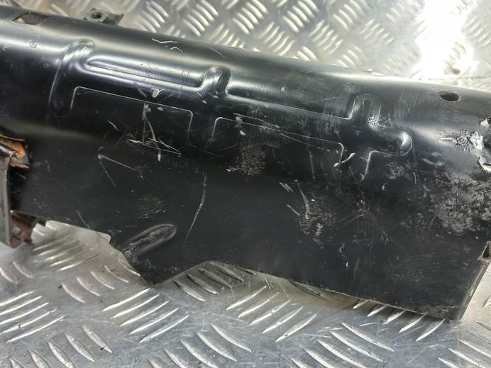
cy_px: 168
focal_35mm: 37
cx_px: 249
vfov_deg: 38.6
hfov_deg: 50.1
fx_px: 525
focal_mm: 4.6
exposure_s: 1/50
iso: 160
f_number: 1.8
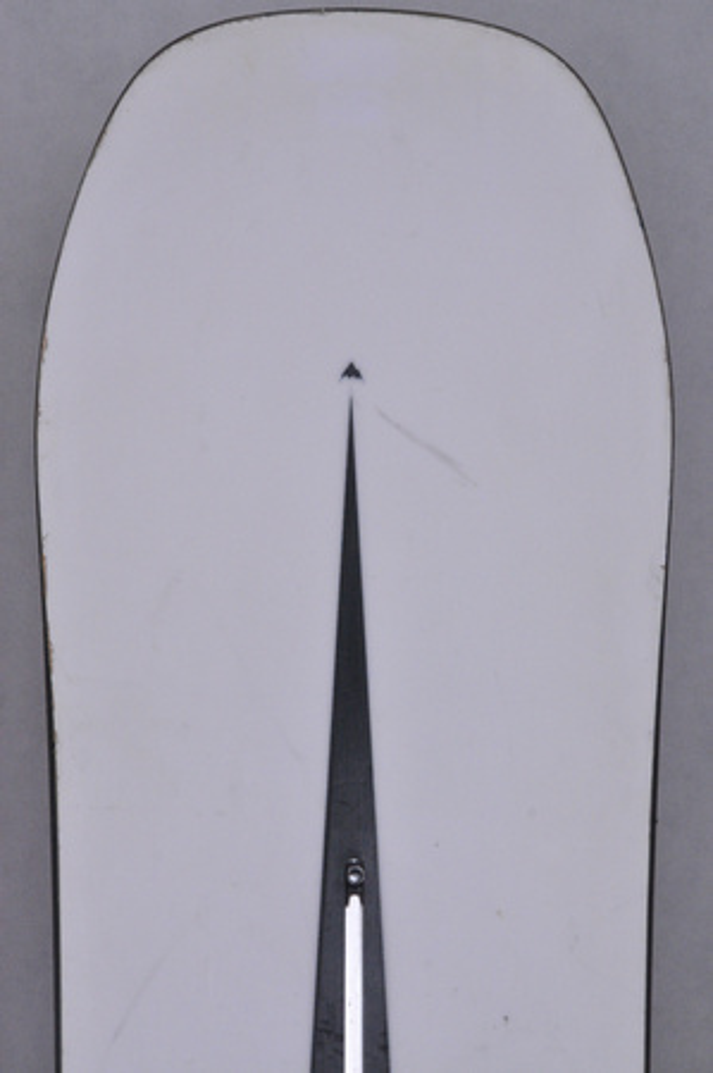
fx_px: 3573
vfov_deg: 17.1
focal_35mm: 120
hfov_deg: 11.4
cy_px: 536
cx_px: 356
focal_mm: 80
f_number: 11
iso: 3200
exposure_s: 1/125
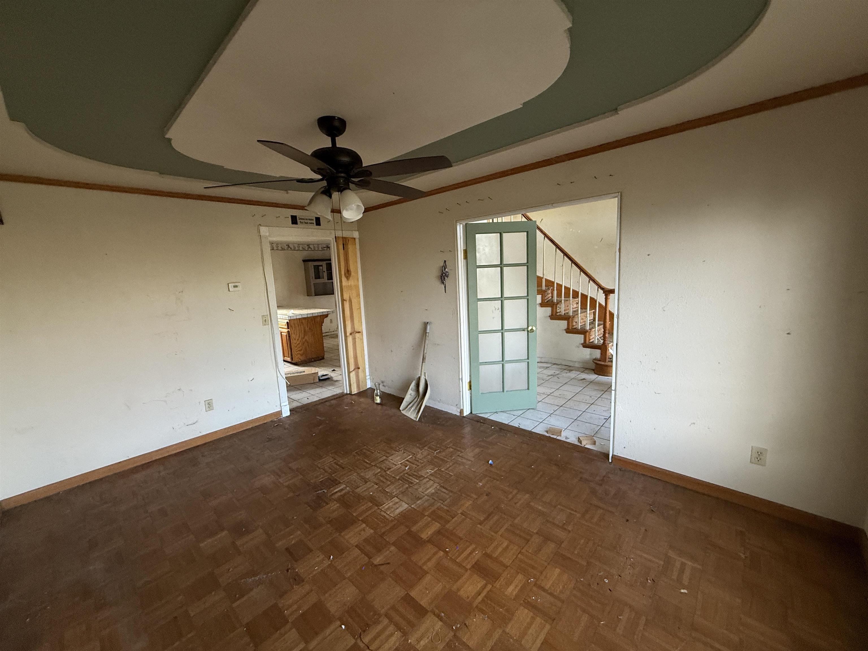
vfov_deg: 85.7
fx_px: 351
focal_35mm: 14
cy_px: 326
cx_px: 434
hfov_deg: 102.1
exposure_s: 1/99
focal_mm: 2.22
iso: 320
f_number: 2.2
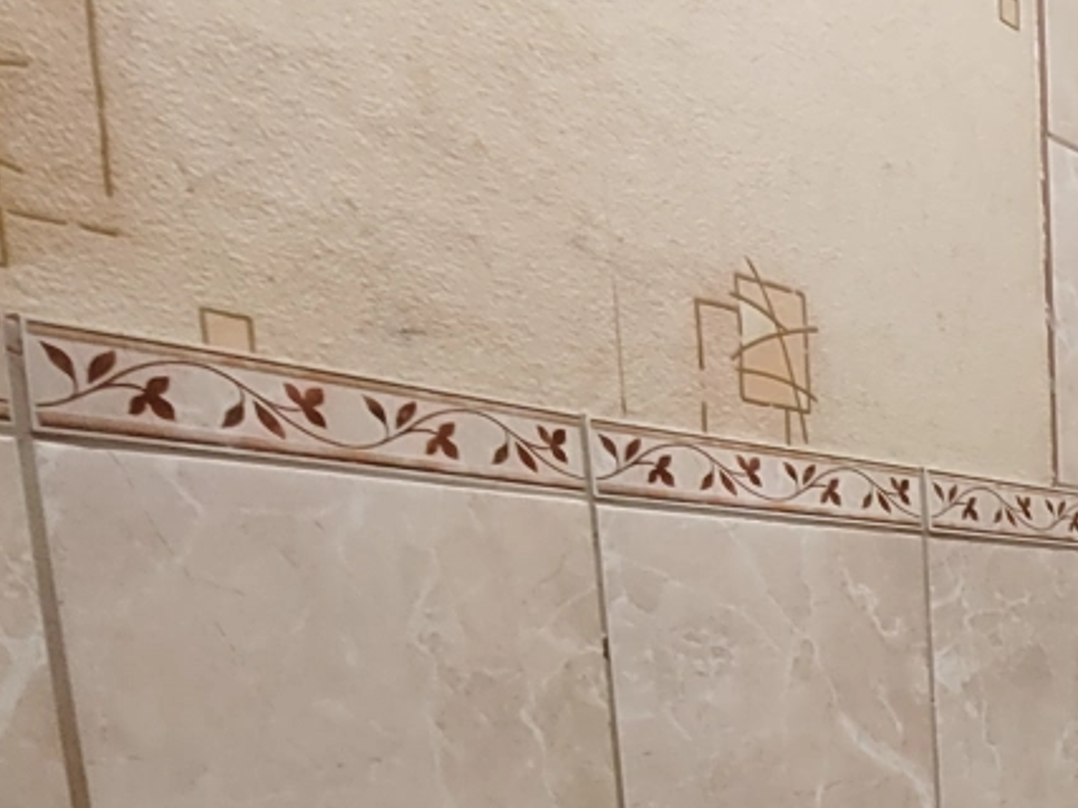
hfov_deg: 30.9
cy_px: 936
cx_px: 1424
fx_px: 1463
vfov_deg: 27.6
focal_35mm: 47
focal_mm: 1.68
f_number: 2.2
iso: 469
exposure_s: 1/20
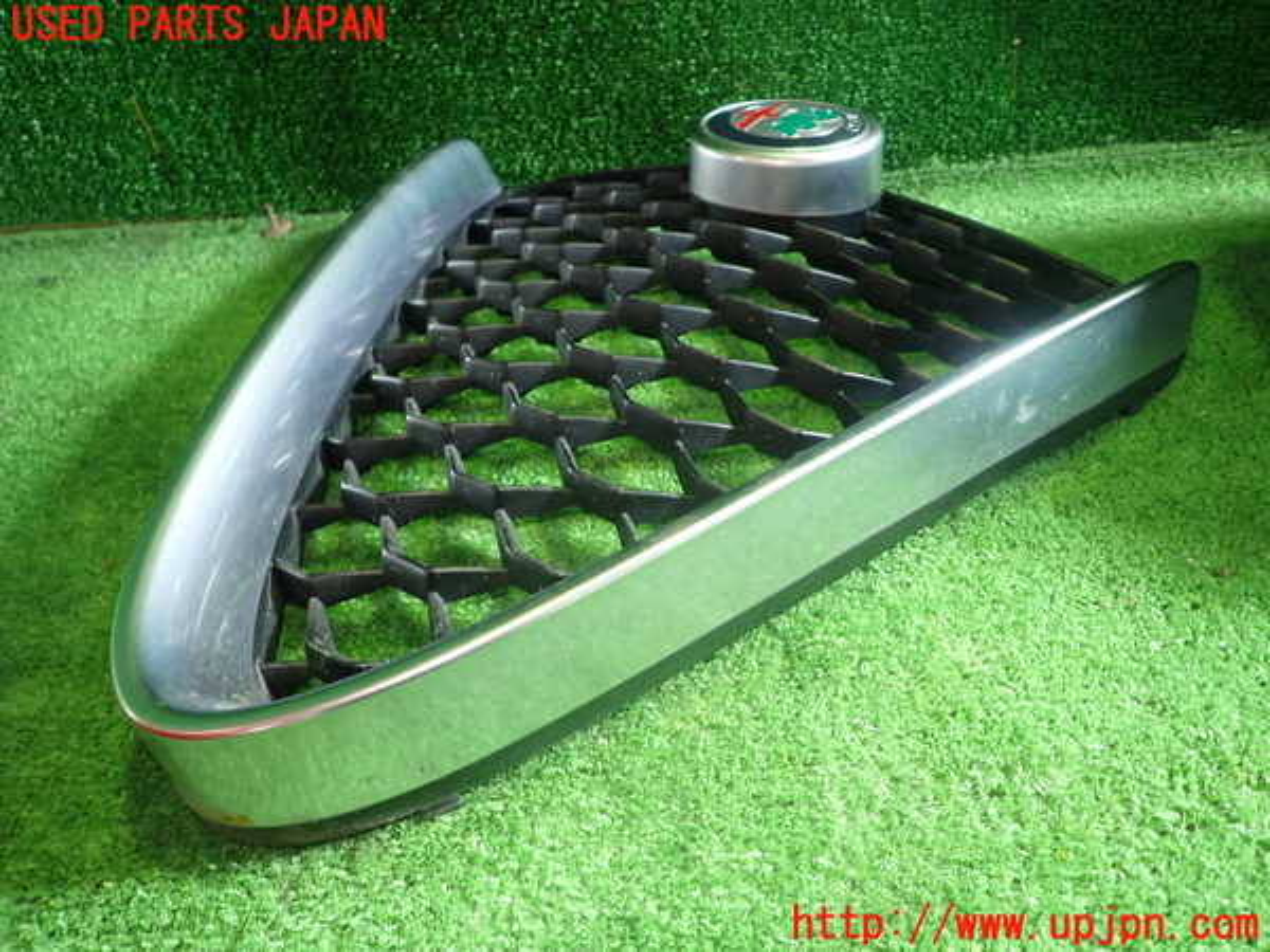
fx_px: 917
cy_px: 476
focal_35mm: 25
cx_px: 635
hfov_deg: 69.4
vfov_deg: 54.9
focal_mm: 4.5
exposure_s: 1/30
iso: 250
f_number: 2
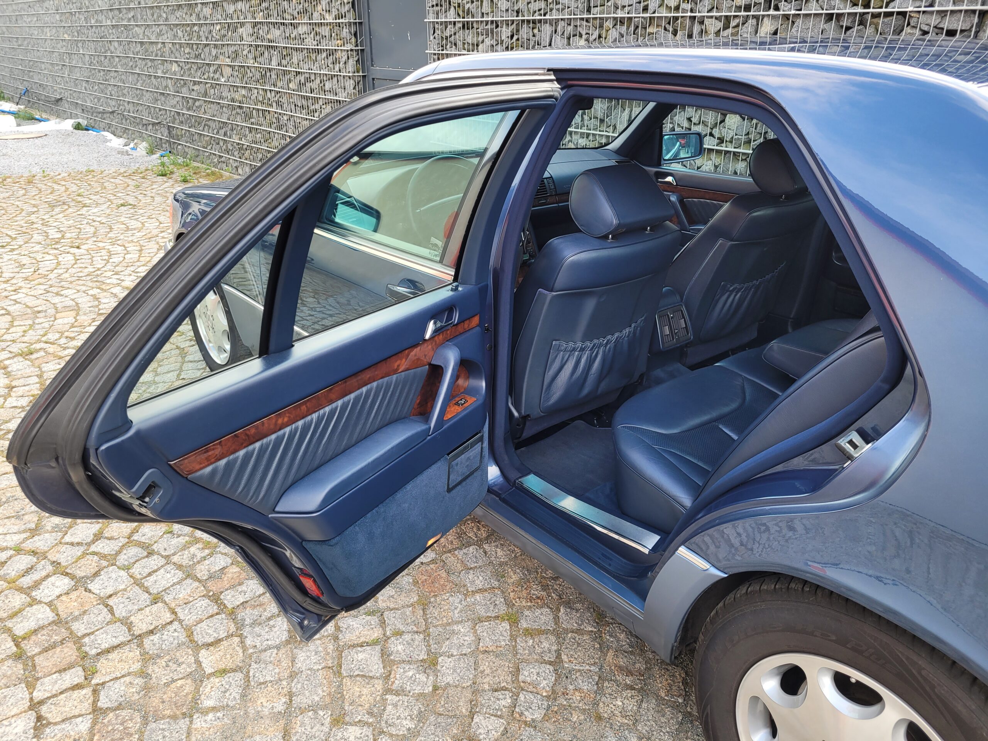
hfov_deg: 67.3
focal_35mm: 26
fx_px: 742
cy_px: 370
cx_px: 494
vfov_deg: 53.1
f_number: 1.8
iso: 64
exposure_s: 1/100
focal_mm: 5.4
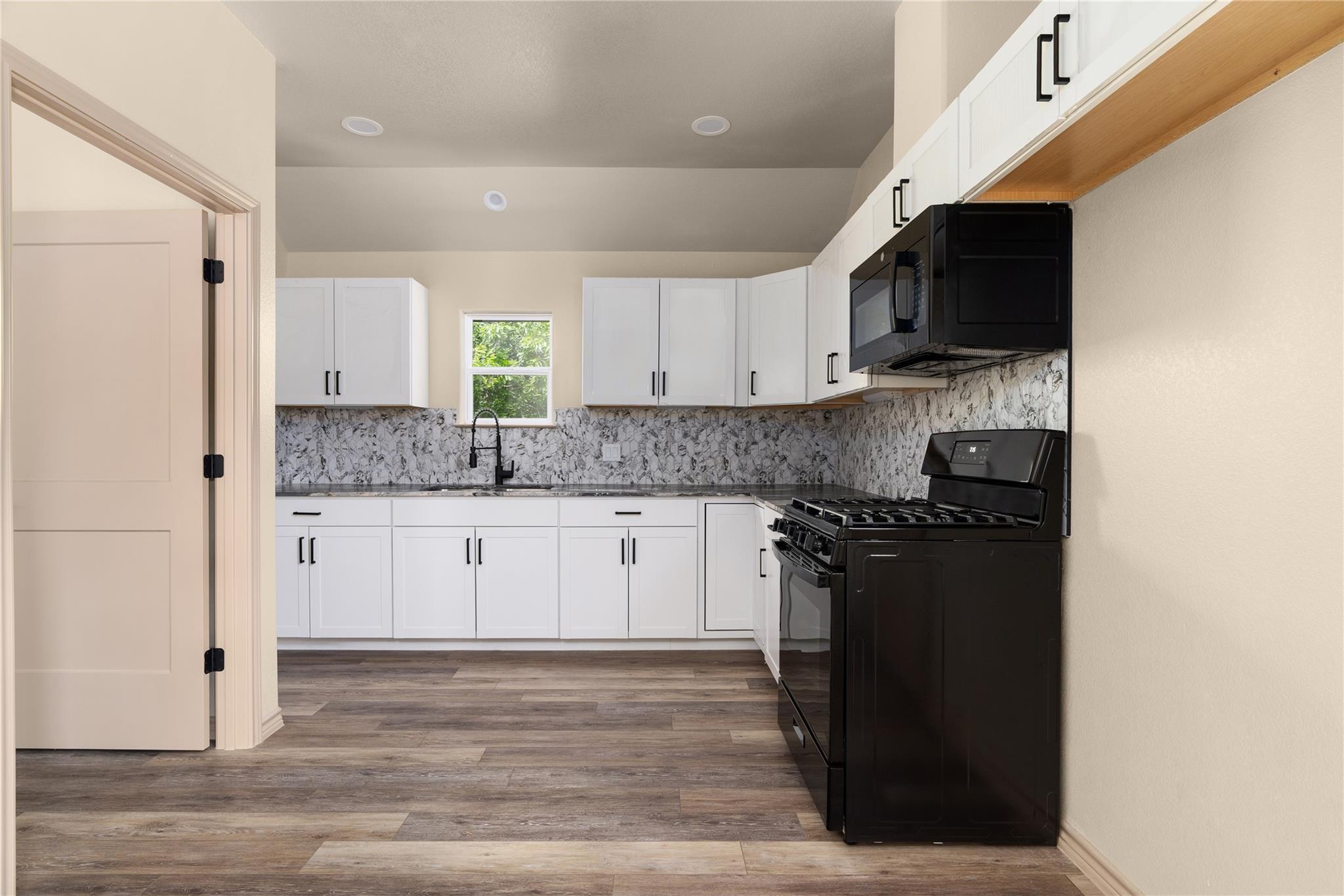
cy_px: 448
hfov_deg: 93.3
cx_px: 672
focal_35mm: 17
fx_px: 635
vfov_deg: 70.4
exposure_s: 1/60
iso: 400
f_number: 8
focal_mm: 17
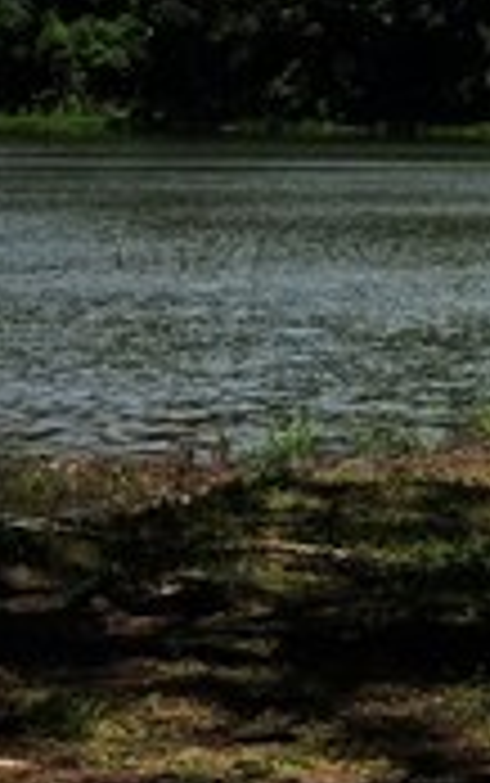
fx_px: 3498
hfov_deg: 8.0
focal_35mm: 164
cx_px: 499
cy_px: 160
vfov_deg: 12.7
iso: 200
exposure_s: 1/320
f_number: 5.6
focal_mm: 23
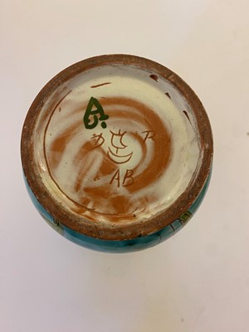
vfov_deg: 67.3
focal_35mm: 26
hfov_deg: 53.1
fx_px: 249
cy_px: 166
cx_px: 124
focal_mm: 4.25
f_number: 1.8
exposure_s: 1/50
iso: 100
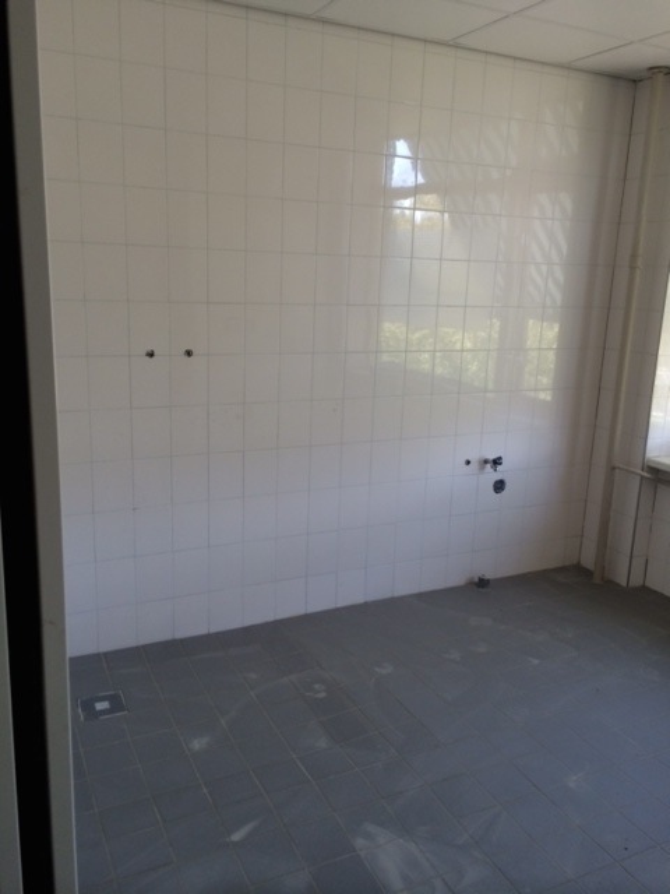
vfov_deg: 60.0
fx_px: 774
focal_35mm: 30
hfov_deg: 46.8
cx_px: 335
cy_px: 447
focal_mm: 4.12
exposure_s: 1/40
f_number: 2.2
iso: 32
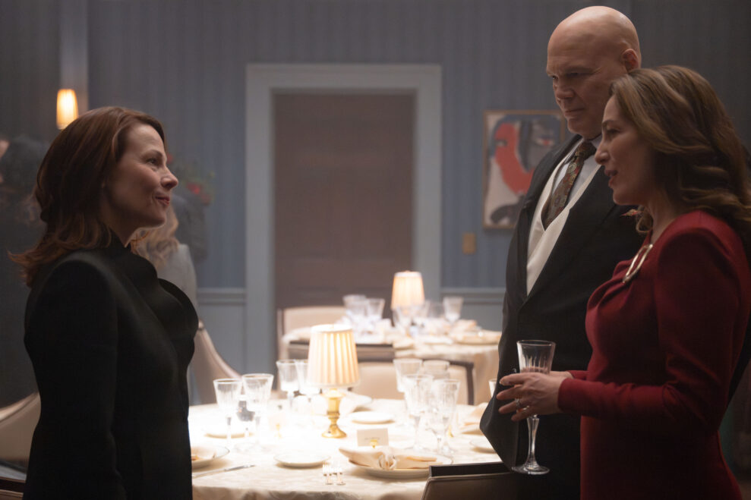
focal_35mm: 60
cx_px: 376
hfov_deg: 33.4
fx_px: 1251
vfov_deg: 22.6
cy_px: 250
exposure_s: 1/125
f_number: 3.2
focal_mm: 60
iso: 10000
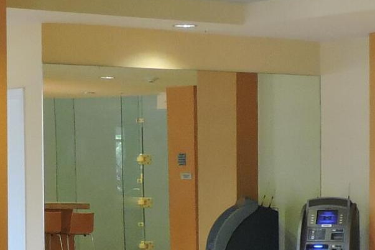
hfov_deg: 14.7
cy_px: 239
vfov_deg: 9.8
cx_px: 91
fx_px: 1448
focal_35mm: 139
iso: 400
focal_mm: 5
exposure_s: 1/30
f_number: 3.1
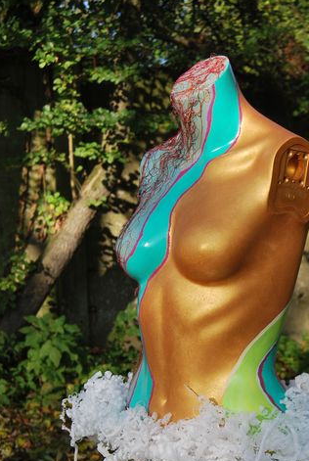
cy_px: 308
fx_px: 820
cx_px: 200
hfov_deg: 21.3
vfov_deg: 31.1
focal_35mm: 64
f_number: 6.3
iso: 100
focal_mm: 30
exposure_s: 1/160
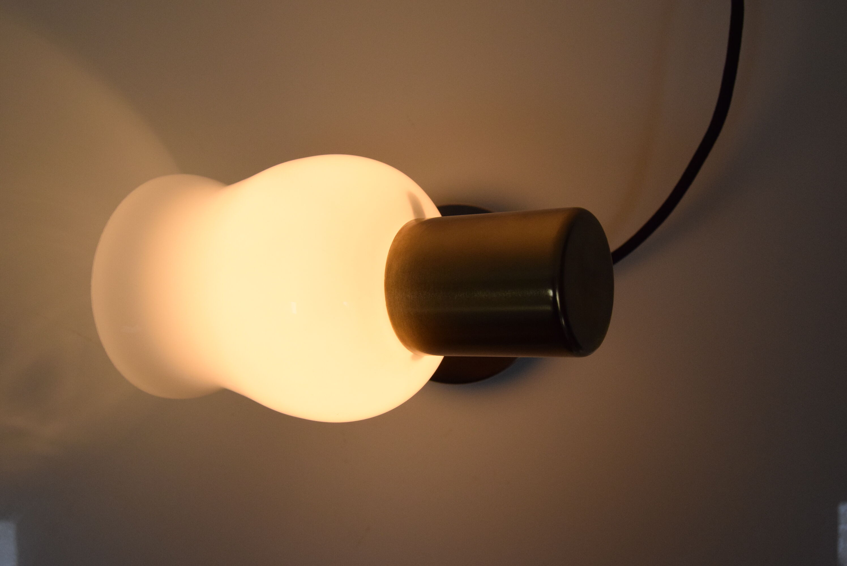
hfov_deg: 43.6
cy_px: 283
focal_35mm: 45
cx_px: 424
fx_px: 1060
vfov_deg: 29.9
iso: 1600
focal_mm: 30
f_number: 9
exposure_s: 1/320
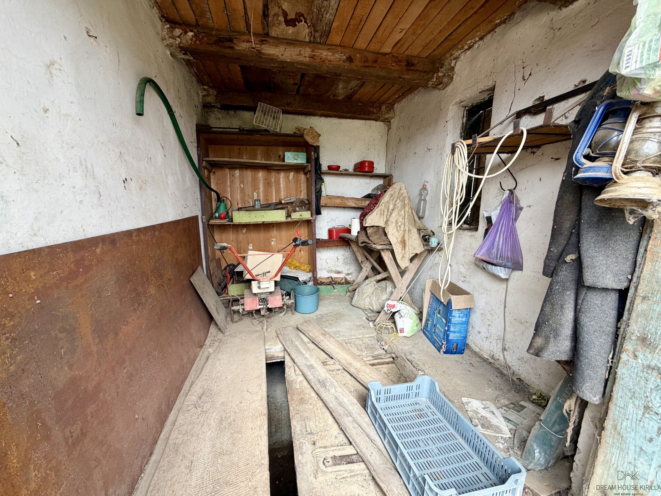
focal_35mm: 14
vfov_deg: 85.7
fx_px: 267
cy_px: 248
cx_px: 330
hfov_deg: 102.1
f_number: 2.2
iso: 160
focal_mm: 2.22
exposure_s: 1/121
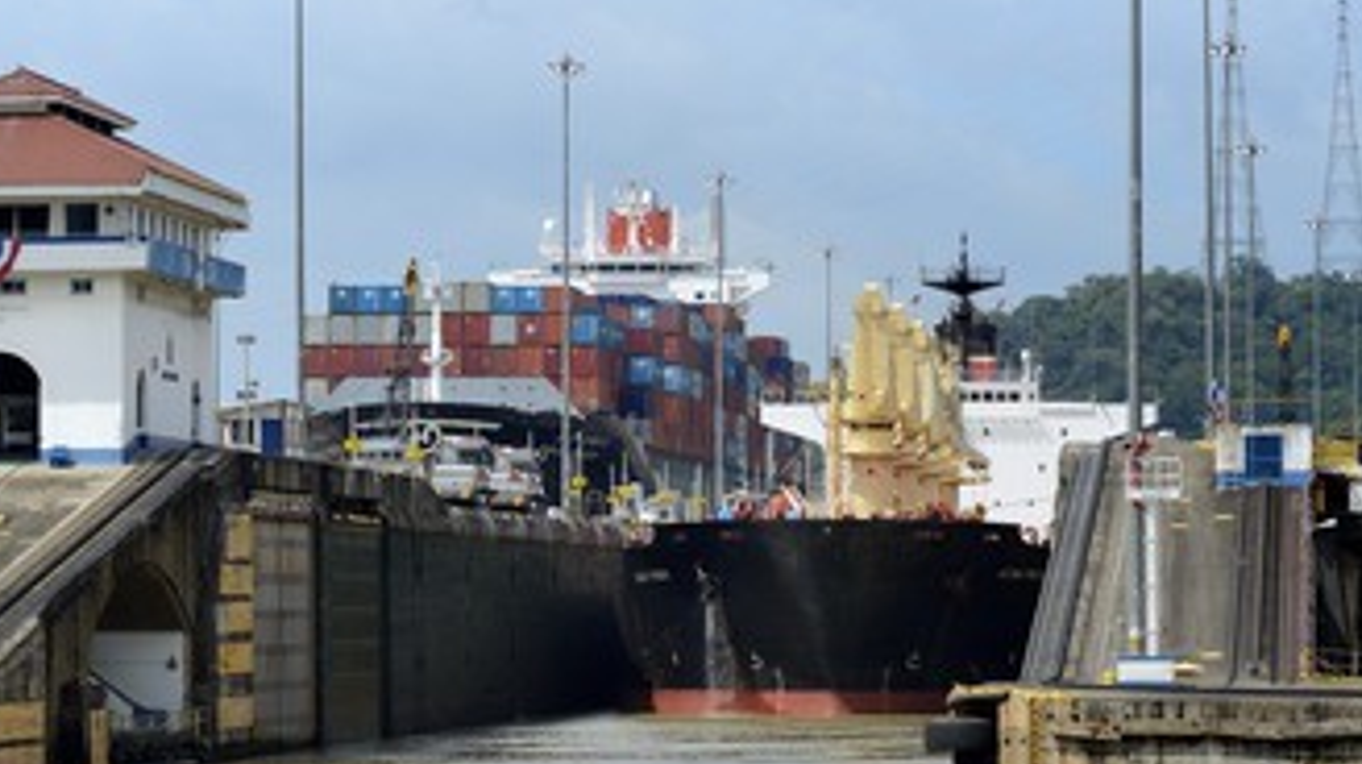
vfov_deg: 6.4
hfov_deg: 11.5
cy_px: 411
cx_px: 606
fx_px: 6785
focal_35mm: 188
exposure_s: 1/400
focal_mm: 140
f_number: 10
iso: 200
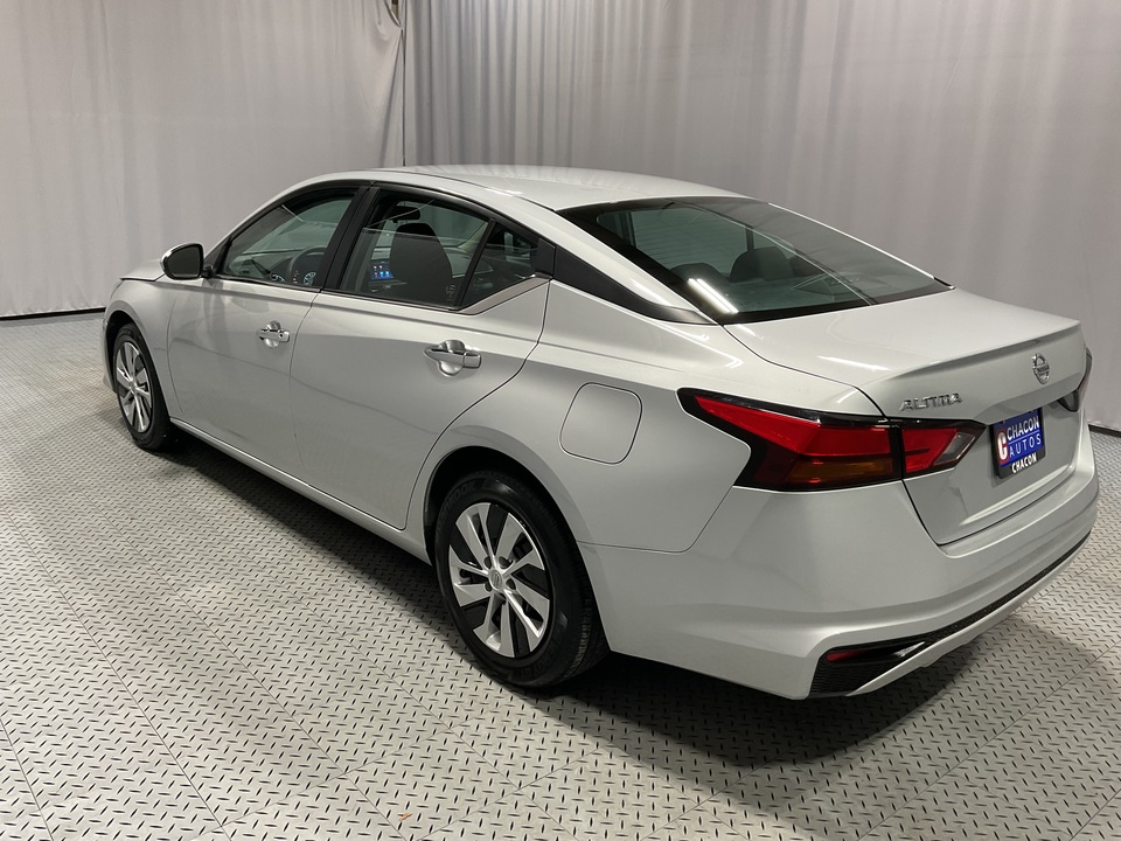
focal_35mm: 29
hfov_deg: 61.7
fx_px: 939
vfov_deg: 48.2
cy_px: 420
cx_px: 560
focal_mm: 3
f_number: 1.8
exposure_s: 1/60
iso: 40
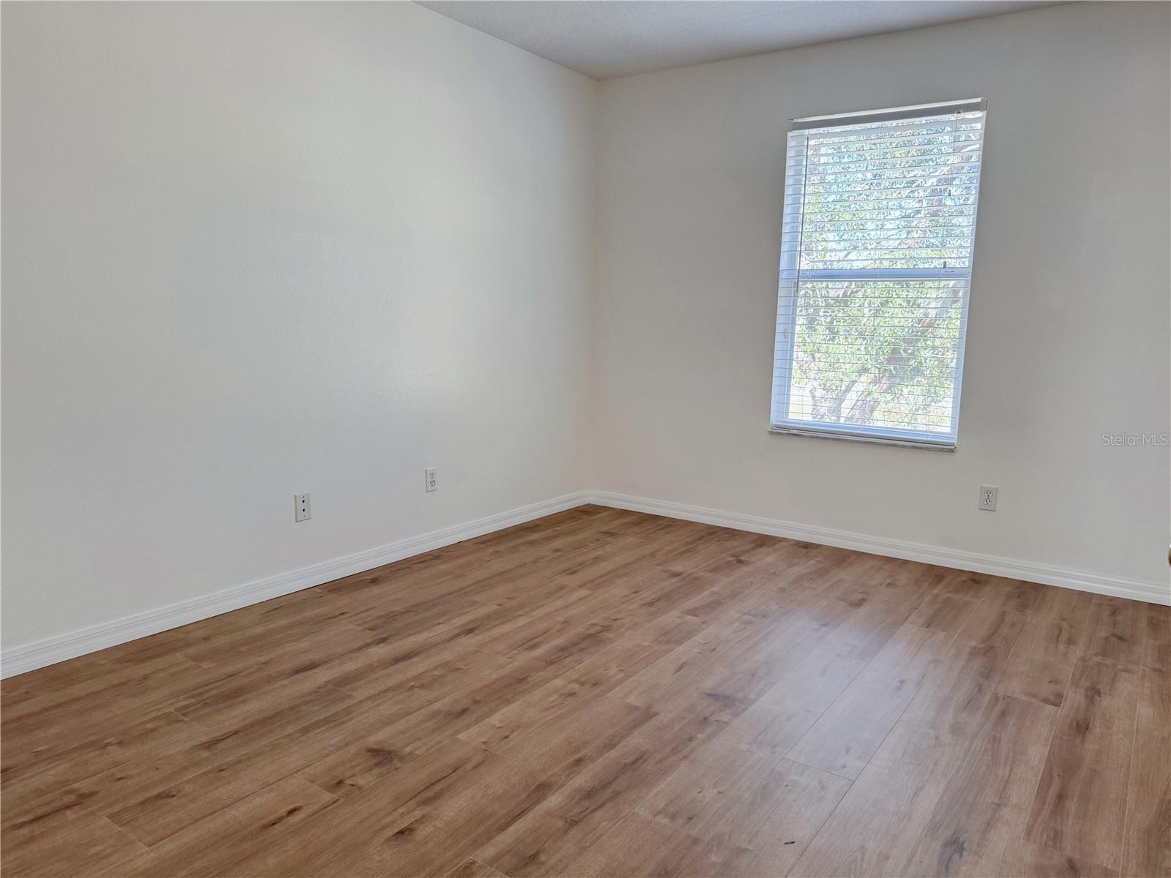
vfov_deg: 56.8
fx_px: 812
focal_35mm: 24
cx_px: 586
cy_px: 439
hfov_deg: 71.6
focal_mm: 6.76
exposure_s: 1/121
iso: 200
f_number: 1.78
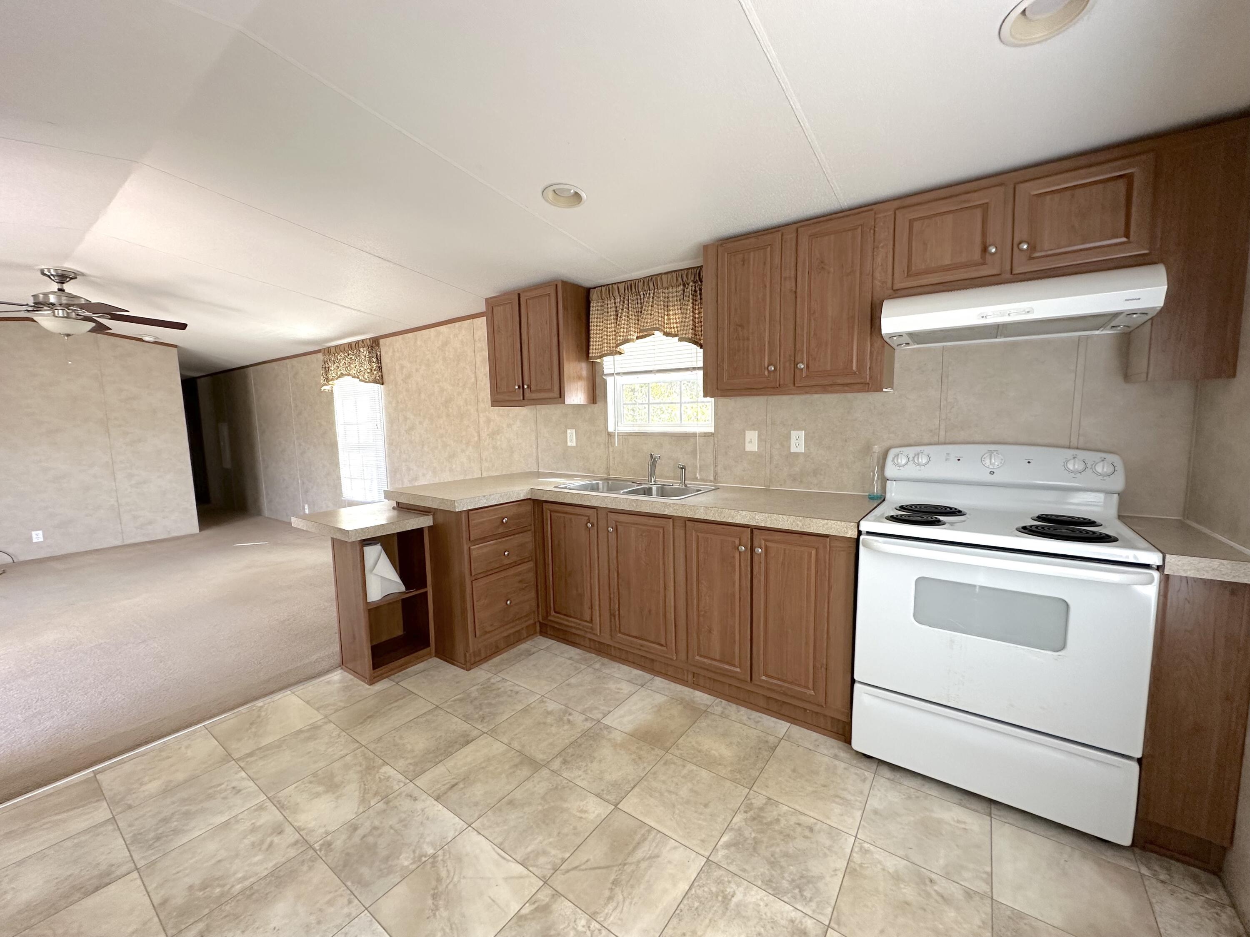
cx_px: 625
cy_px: 468
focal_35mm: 14
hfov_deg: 102.1
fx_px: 506
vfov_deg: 85.7
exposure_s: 1/99
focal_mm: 2.22
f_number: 2.2
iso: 160
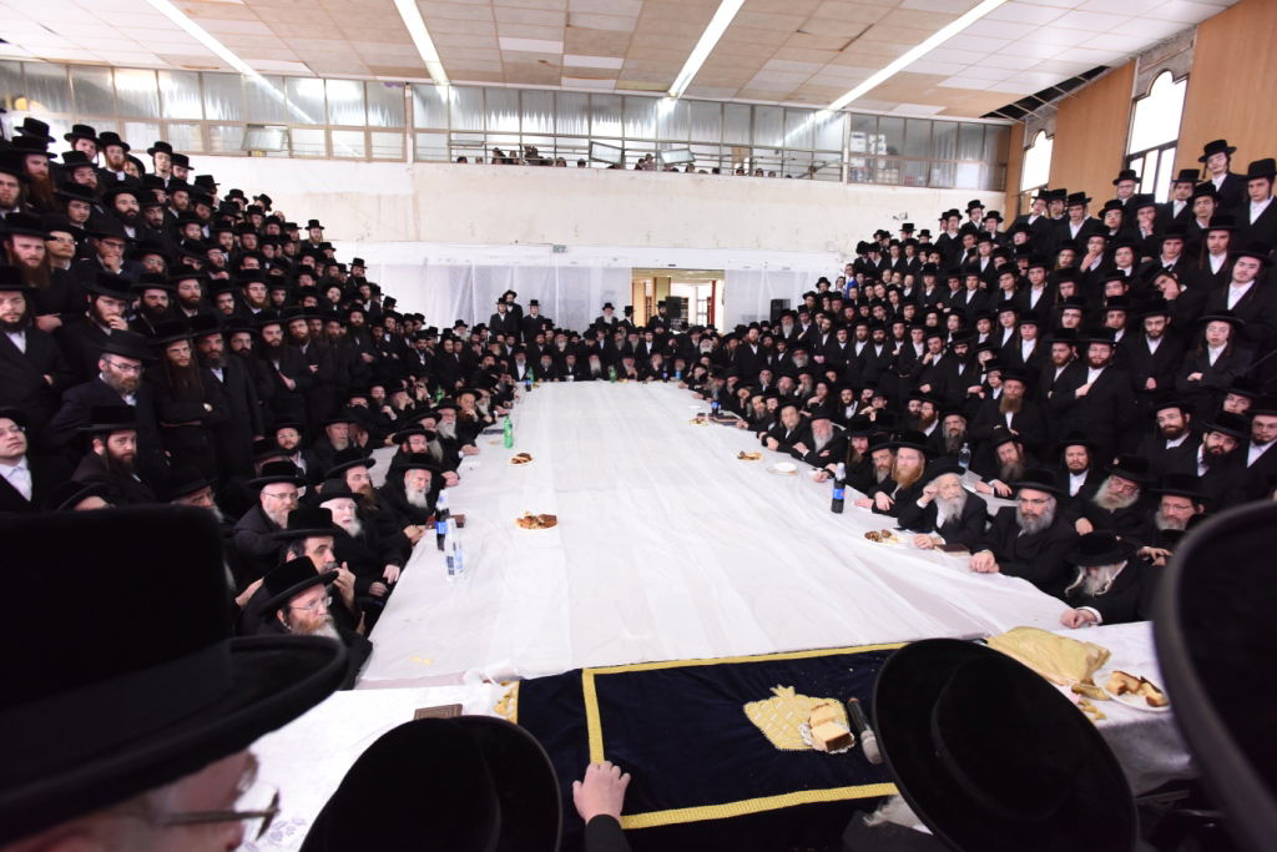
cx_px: 638
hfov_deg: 93.3
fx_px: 603
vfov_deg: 70.5
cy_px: 426
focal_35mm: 17
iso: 2500
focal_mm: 17
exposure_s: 1/125
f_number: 6.3
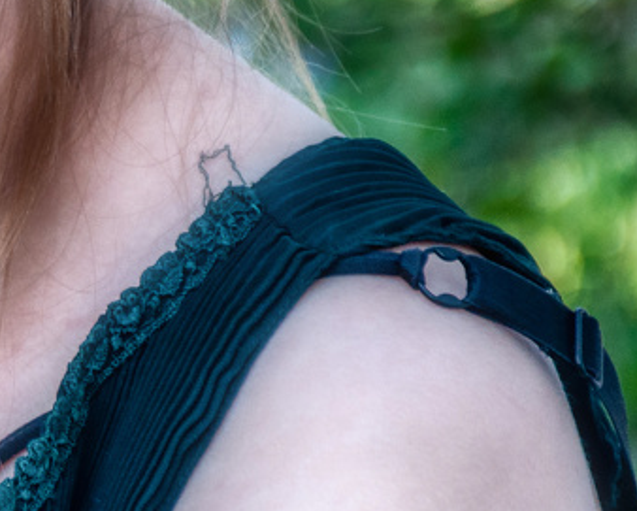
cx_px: -386
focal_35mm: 570
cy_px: -313
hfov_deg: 3.4
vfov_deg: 2.7
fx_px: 10755
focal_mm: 98
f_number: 5.6
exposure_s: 1/320
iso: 400
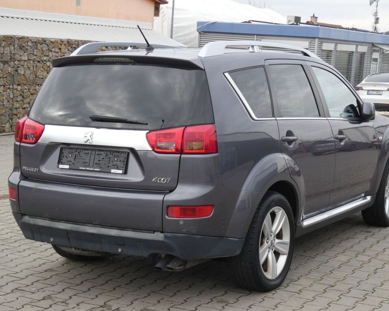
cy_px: 156
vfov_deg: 23.1
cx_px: 208
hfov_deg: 28.7
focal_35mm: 66
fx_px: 760
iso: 125
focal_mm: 11.3
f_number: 5.6
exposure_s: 1/80
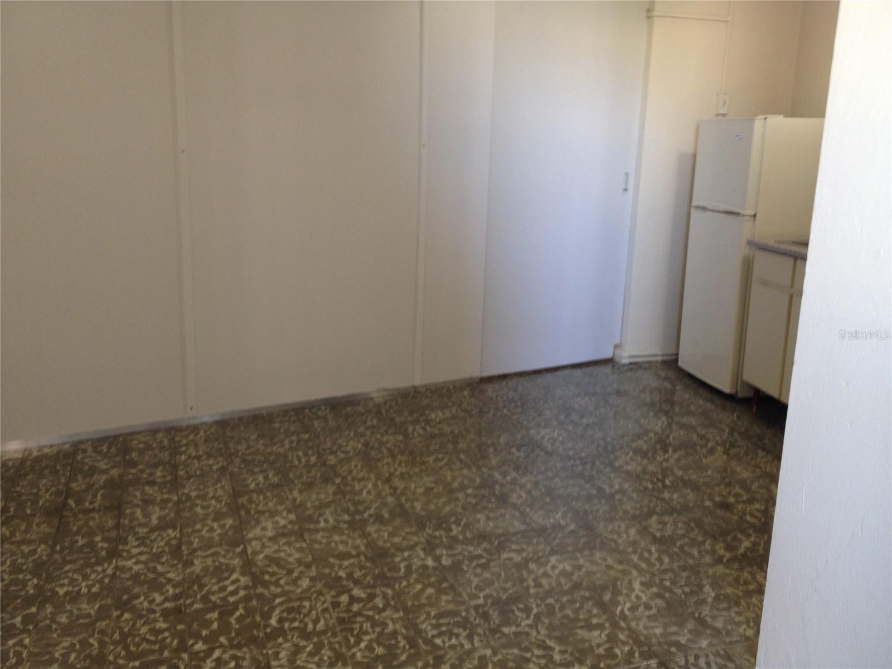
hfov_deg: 52.6
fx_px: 902
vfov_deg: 40.7
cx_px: 446
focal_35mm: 35
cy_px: 334
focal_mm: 4.28
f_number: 2.4
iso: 64
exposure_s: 1/20
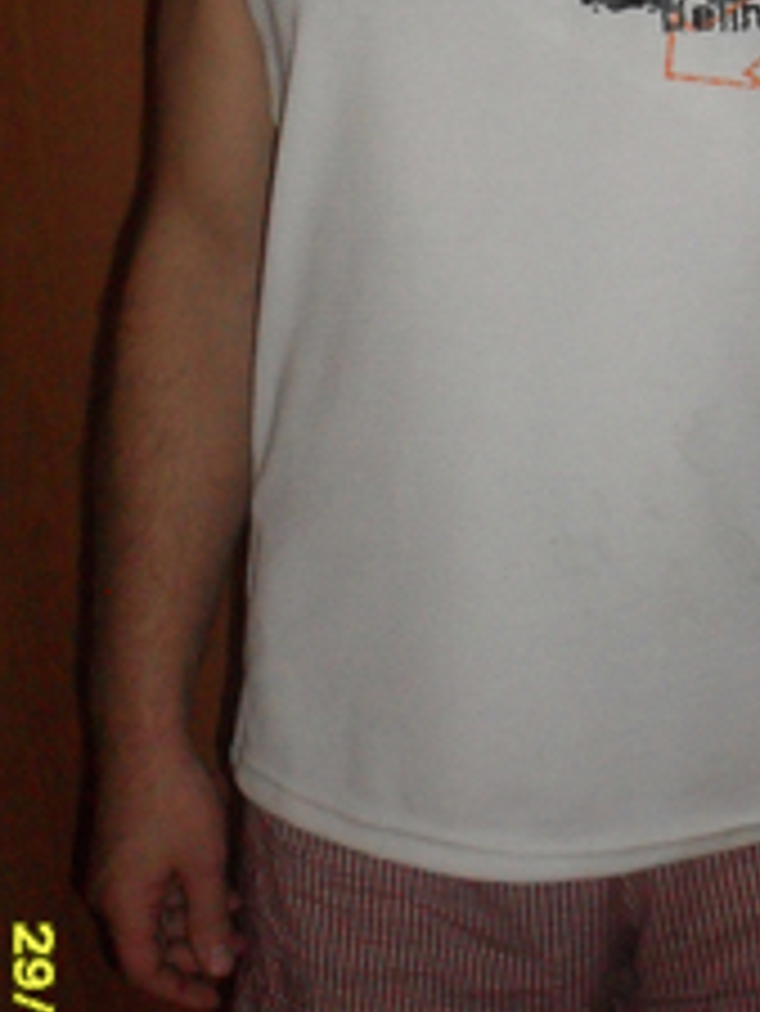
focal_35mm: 76
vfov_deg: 25.5
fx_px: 2223
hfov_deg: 19.1
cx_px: 648
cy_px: 315
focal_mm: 6.3
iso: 200
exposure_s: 1/45
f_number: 2.8
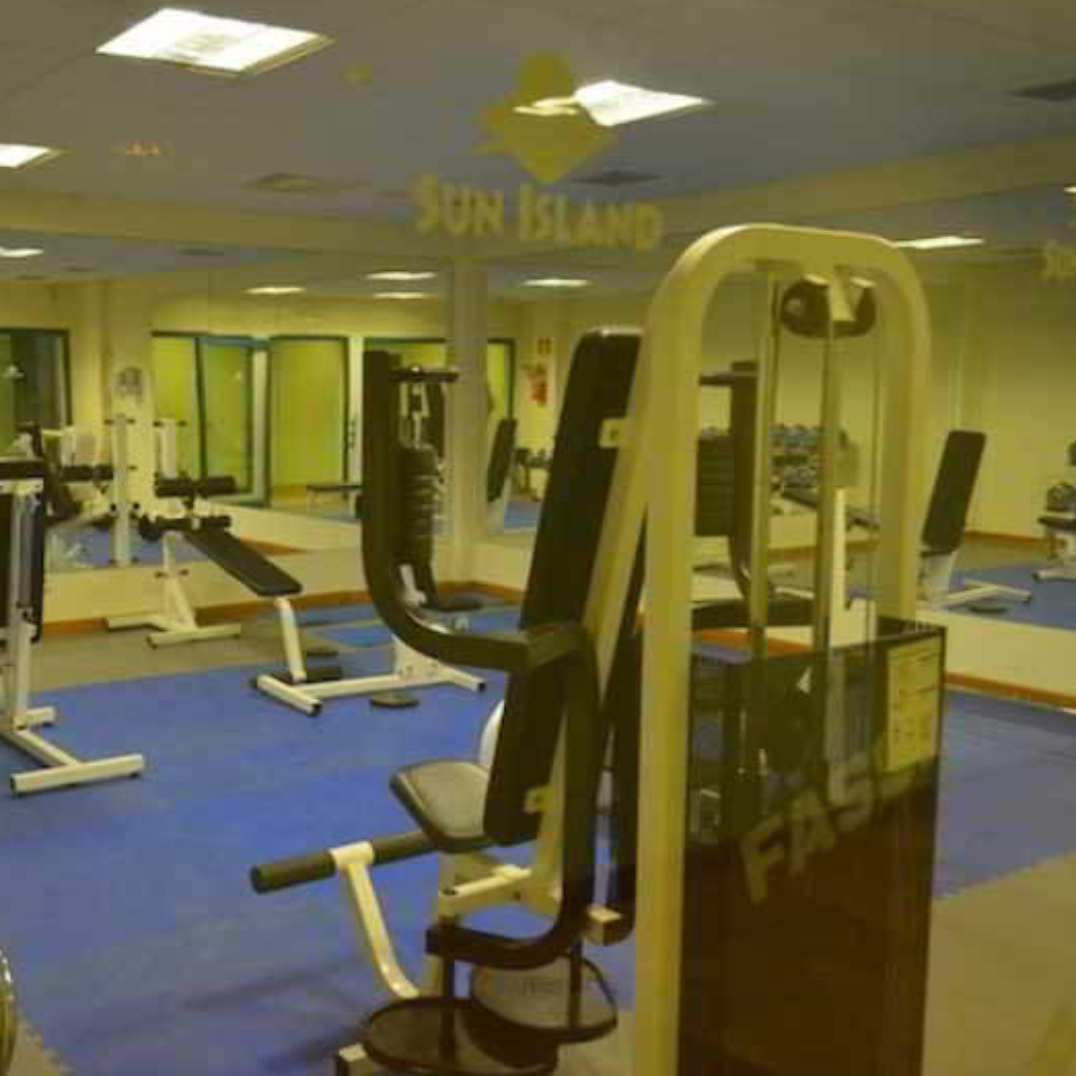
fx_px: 1231
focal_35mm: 35
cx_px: 339
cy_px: 537
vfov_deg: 47.2
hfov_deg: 46.3
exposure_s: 1/60
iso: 500
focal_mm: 18
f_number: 4
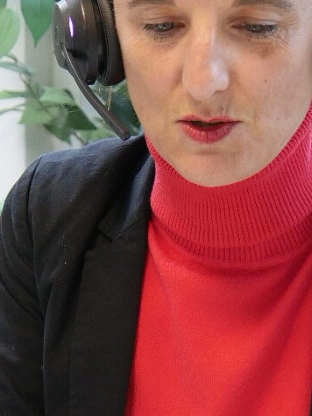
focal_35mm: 194
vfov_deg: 10.2
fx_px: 2332
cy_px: 244
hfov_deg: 7.6
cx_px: -52
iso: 1000
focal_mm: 24
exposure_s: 1/60
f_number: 3.5
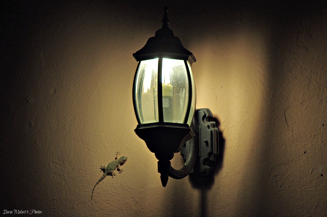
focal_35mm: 240
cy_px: 108
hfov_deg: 8.6
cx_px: 164
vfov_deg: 5.7
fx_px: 2177
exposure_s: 1/60
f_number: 5.6
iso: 400
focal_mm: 160
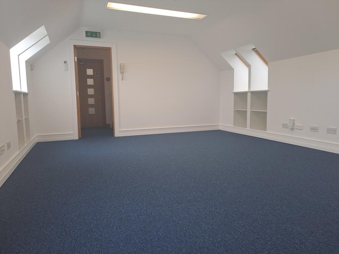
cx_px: 170
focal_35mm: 25
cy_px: 127
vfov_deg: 54.9
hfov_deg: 69.4
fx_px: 245
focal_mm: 4.65
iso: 50
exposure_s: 1/50
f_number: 1.8
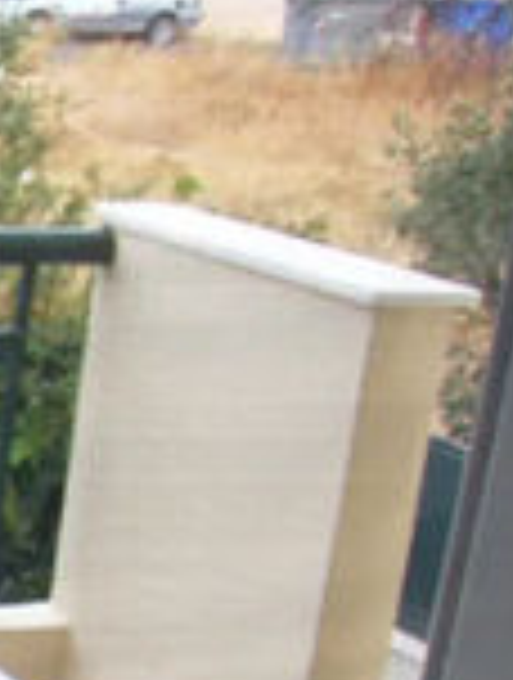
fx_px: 2656
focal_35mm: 135
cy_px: 1036
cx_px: -1010
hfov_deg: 9.0
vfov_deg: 13.7
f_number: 2.8
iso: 80
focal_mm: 4.7
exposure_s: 1/100
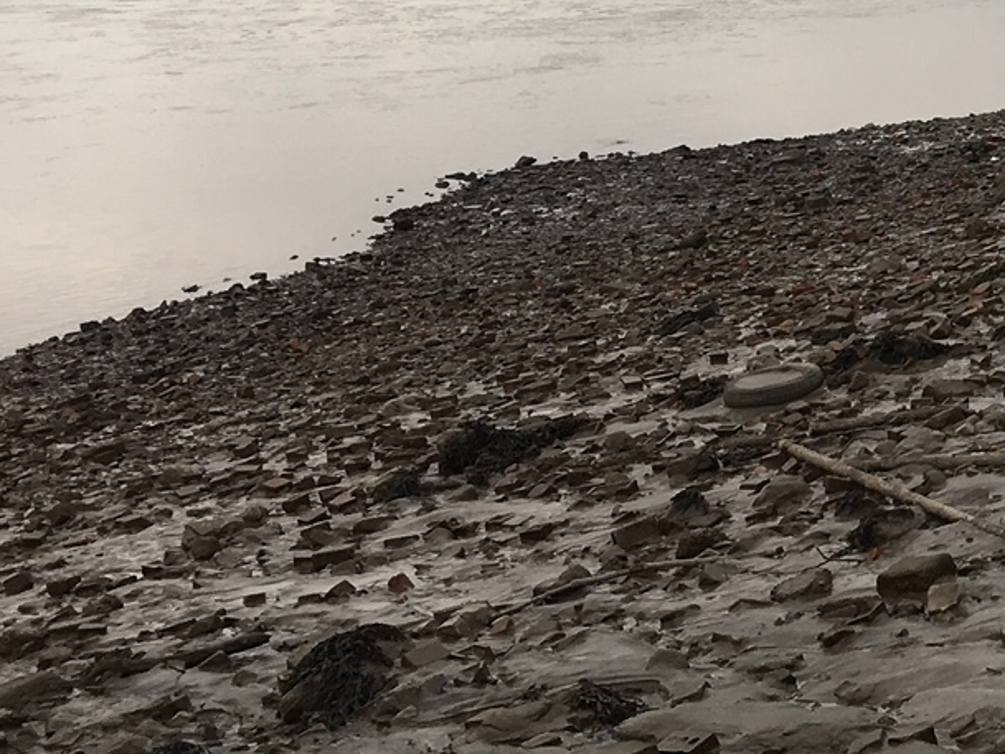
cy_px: -5
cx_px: 1485
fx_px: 2788
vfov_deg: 15.1
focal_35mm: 96
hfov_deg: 18.3
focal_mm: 4.15
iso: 25
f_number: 2.2
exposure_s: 1/243
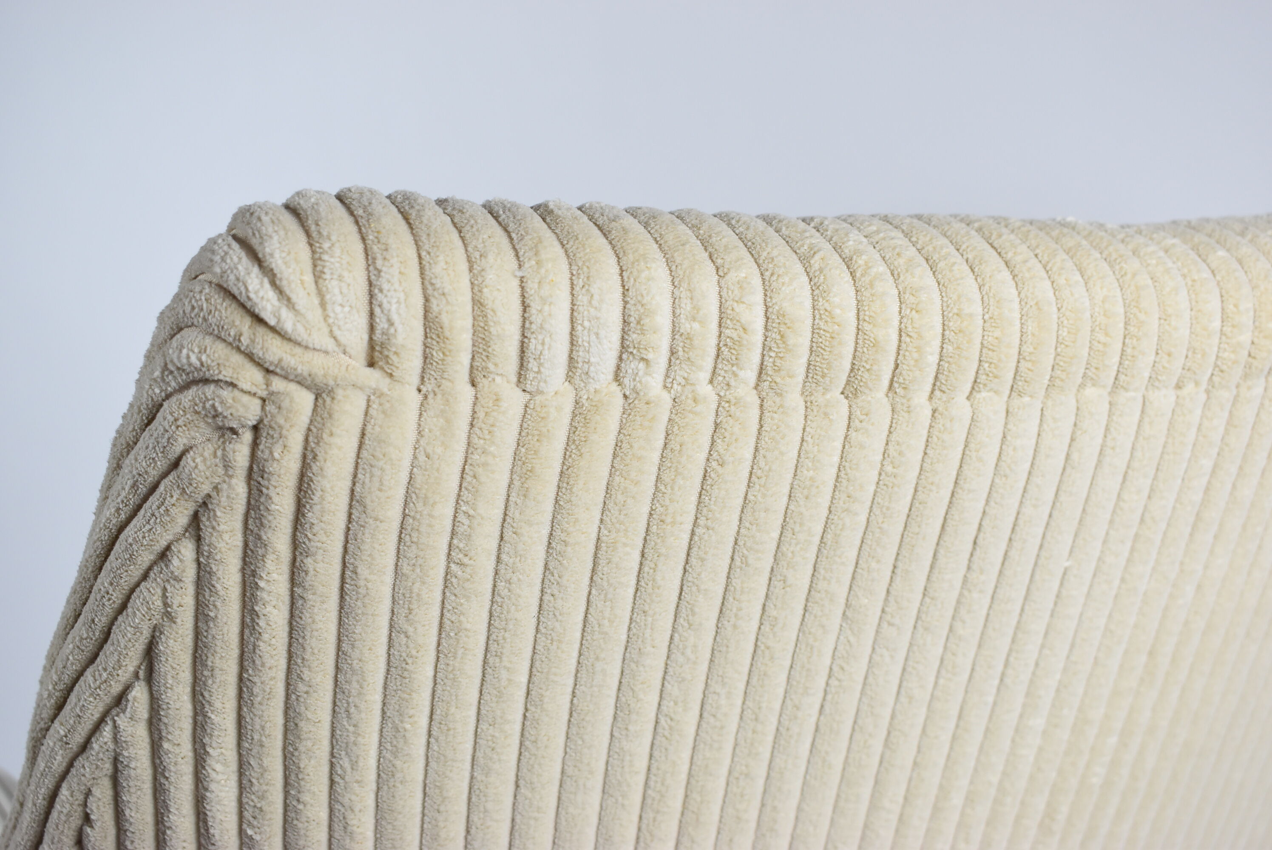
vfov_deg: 30.9
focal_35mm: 44
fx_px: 1538
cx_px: 636
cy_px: 425
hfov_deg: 44.9
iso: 720
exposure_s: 1/125
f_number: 5.6
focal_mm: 29
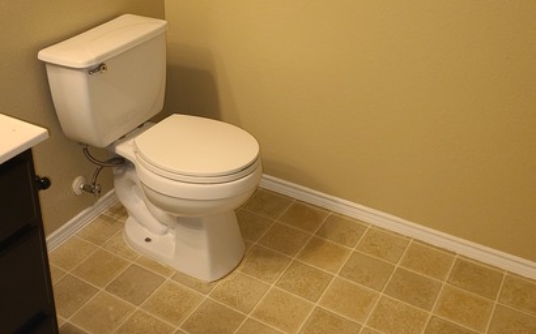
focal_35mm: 43
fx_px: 628
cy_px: 50
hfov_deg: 46.1
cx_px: 230
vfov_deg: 28.9
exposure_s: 1/60
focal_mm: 5.4
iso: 100
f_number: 1.8
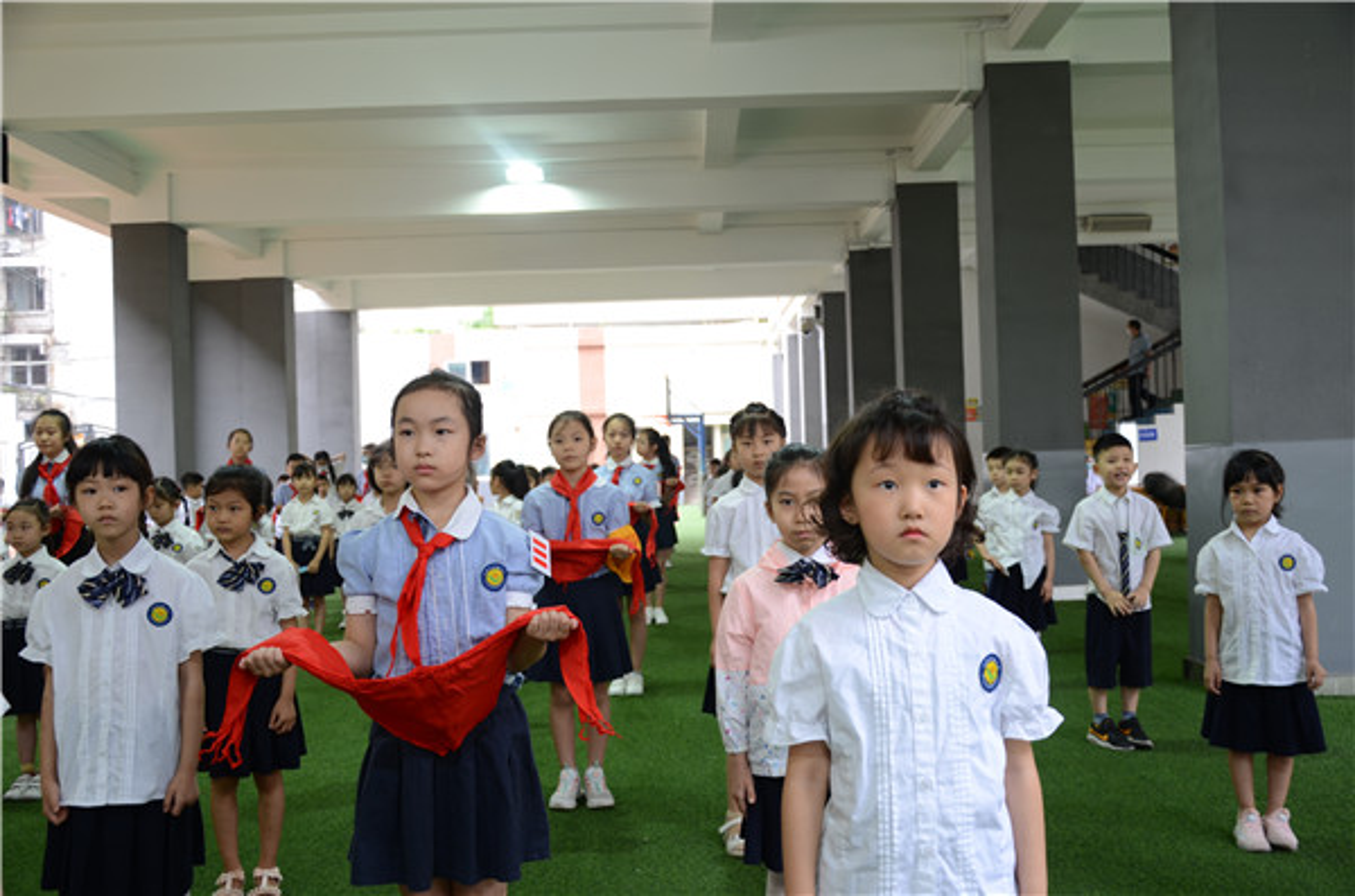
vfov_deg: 39.8
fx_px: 1239
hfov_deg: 57.3
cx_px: 678
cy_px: 448
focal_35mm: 33
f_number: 3.8
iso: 180
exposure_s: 1/30
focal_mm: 22
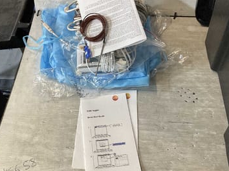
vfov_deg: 35.1
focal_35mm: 41
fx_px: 271
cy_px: 80
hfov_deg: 45.7
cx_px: 102
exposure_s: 1/50
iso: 100
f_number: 1.8
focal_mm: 3
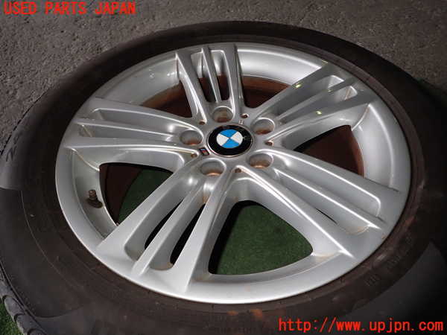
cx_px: 224
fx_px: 323
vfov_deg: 54.9
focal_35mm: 25
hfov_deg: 69.4
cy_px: 168
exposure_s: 1/30
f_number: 5.6
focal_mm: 4.5
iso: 100
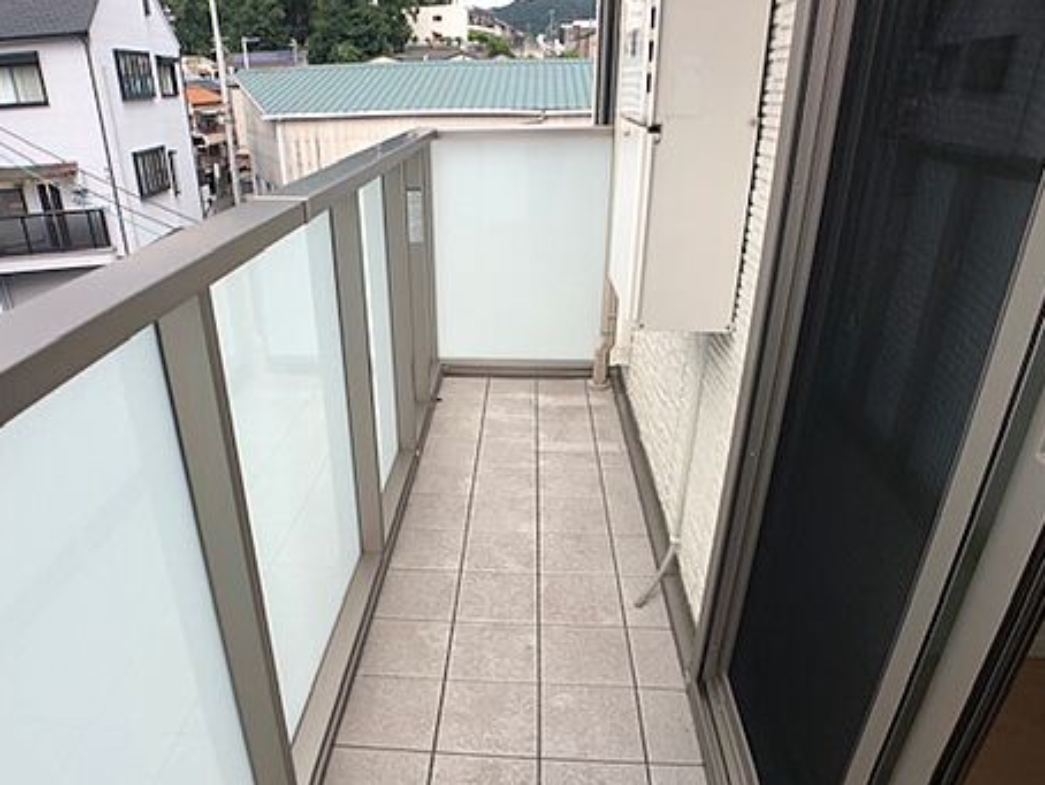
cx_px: 483
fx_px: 1118
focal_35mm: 37
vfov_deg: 38.3
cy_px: 513
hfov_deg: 50.1
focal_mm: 4
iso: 20
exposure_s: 1/333
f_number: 1.8
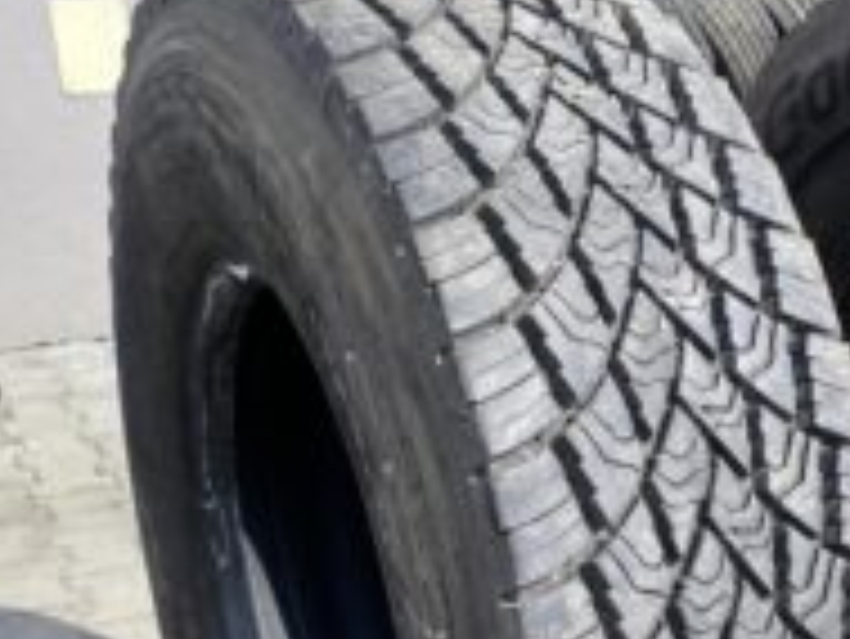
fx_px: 1450
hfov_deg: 32.3
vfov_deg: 24.1
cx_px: 594
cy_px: 587
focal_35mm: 59
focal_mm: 4.25
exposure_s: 1/1063
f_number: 1.8
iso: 32
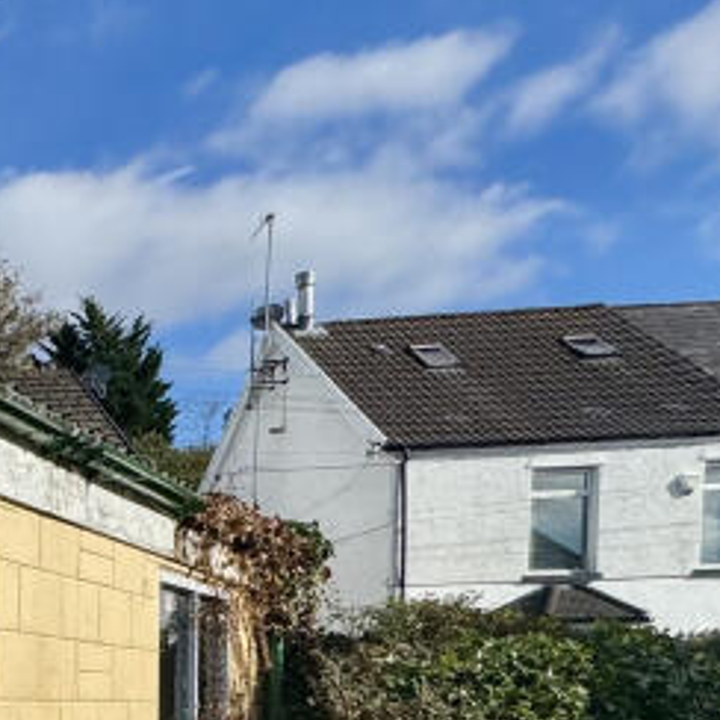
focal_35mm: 52
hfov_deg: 23.7
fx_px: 1224
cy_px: 826
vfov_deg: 29.1
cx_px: -440
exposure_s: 1/4926
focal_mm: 2.22
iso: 40
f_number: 2.2
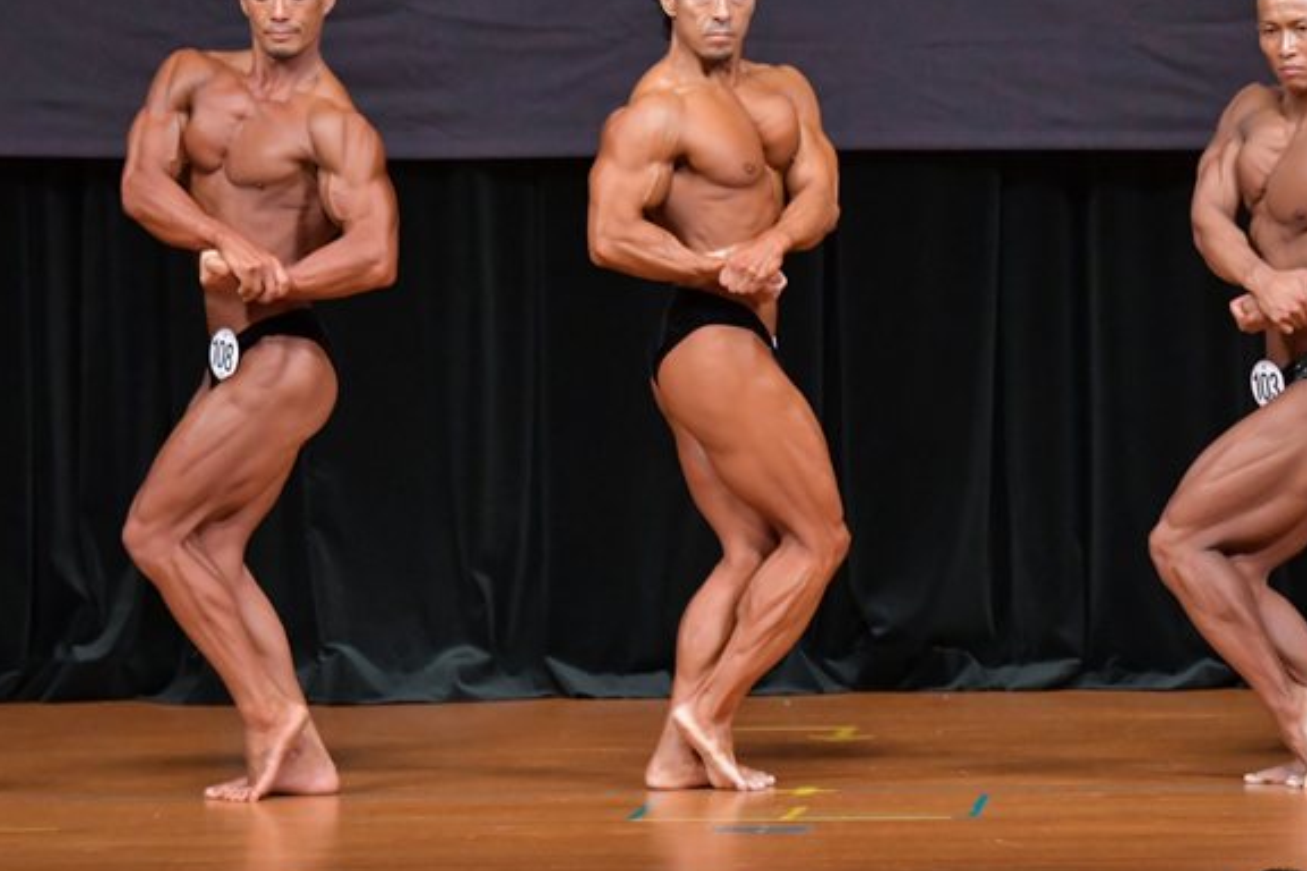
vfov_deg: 3.8
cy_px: 390
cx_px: 832
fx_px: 13178
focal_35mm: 363
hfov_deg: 5.7
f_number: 5.6
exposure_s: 1/400
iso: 5000
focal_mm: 180
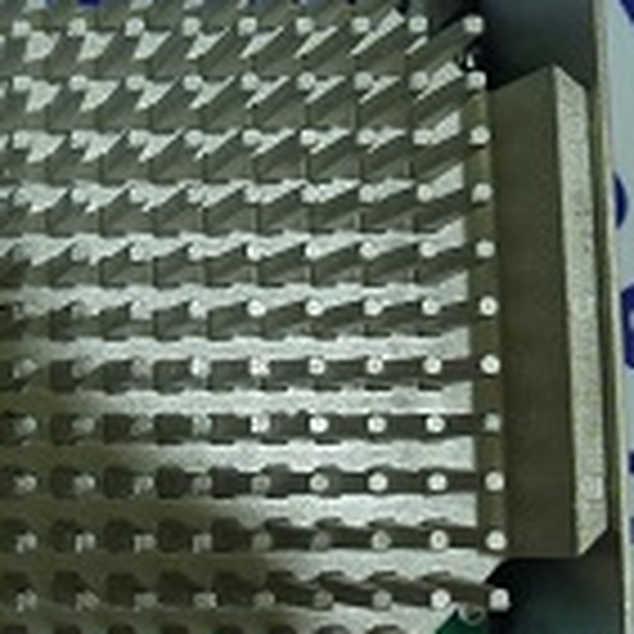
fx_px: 1243
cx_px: -184
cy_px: 369
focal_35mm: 60
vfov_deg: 28.6
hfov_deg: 24.9
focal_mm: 4.3
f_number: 3.3
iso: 200
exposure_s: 1/15
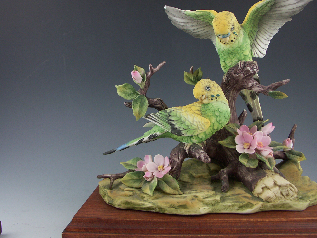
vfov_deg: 41.7
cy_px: 108
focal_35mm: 34
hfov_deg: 53.9
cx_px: 168
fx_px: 311
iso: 100
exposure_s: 1/50
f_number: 2.8
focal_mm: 7.71
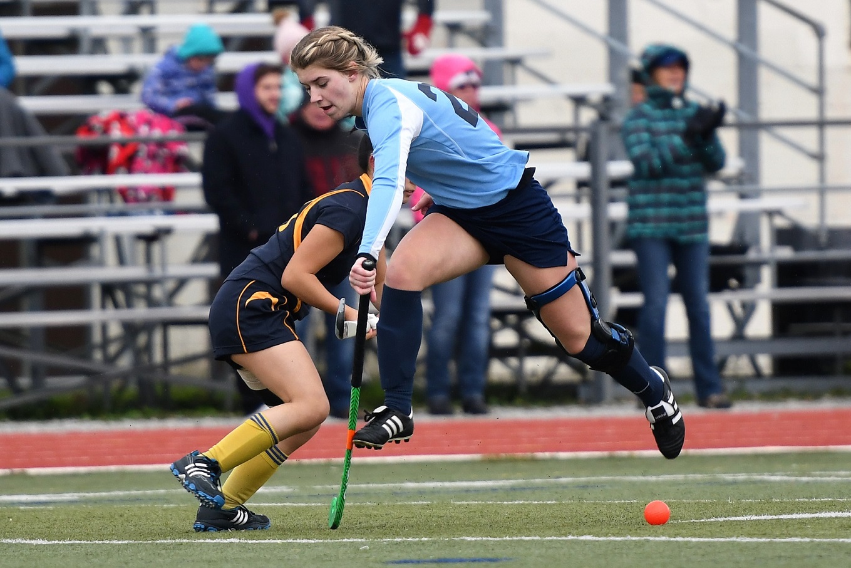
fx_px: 7091
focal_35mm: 300
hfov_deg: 6.9
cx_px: 426
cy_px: 284
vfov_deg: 4.6
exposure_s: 1/1000
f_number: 2.8
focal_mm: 200
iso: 500
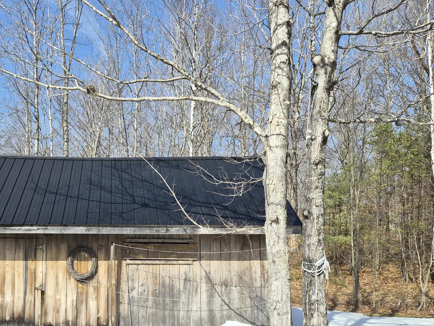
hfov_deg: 50.2
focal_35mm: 36
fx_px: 451
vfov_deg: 39.0
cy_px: 230
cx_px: 134
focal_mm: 5.4
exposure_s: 1/4336
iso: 80
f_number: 1.8
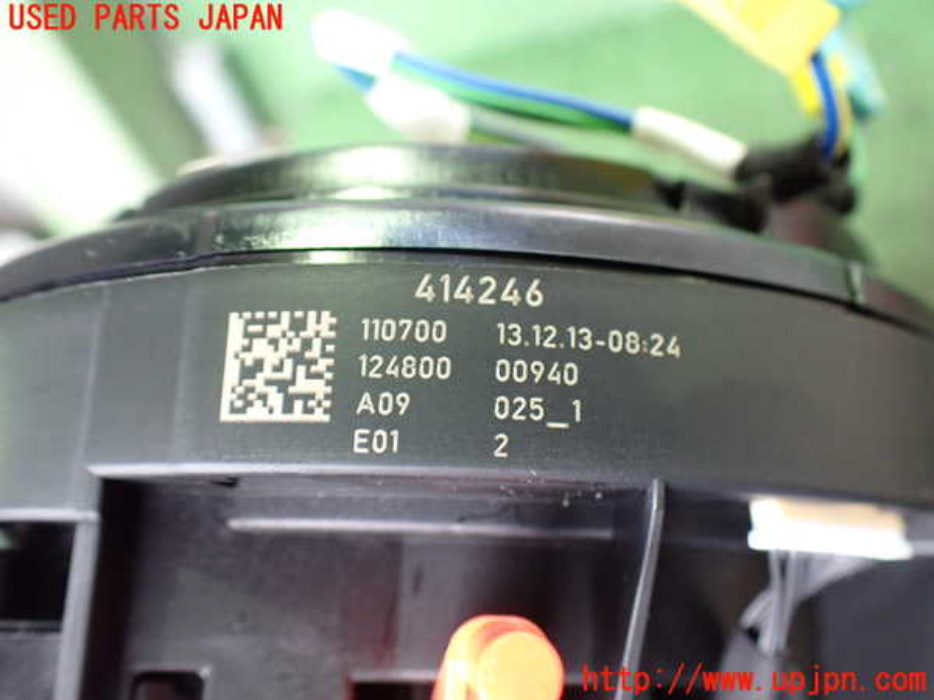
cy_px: 350
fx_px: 809
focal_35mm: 30
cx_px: 467
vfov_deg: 46.8
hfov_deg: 60.0
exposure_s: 1/40
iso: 800
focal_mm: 5.4
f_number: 2.3
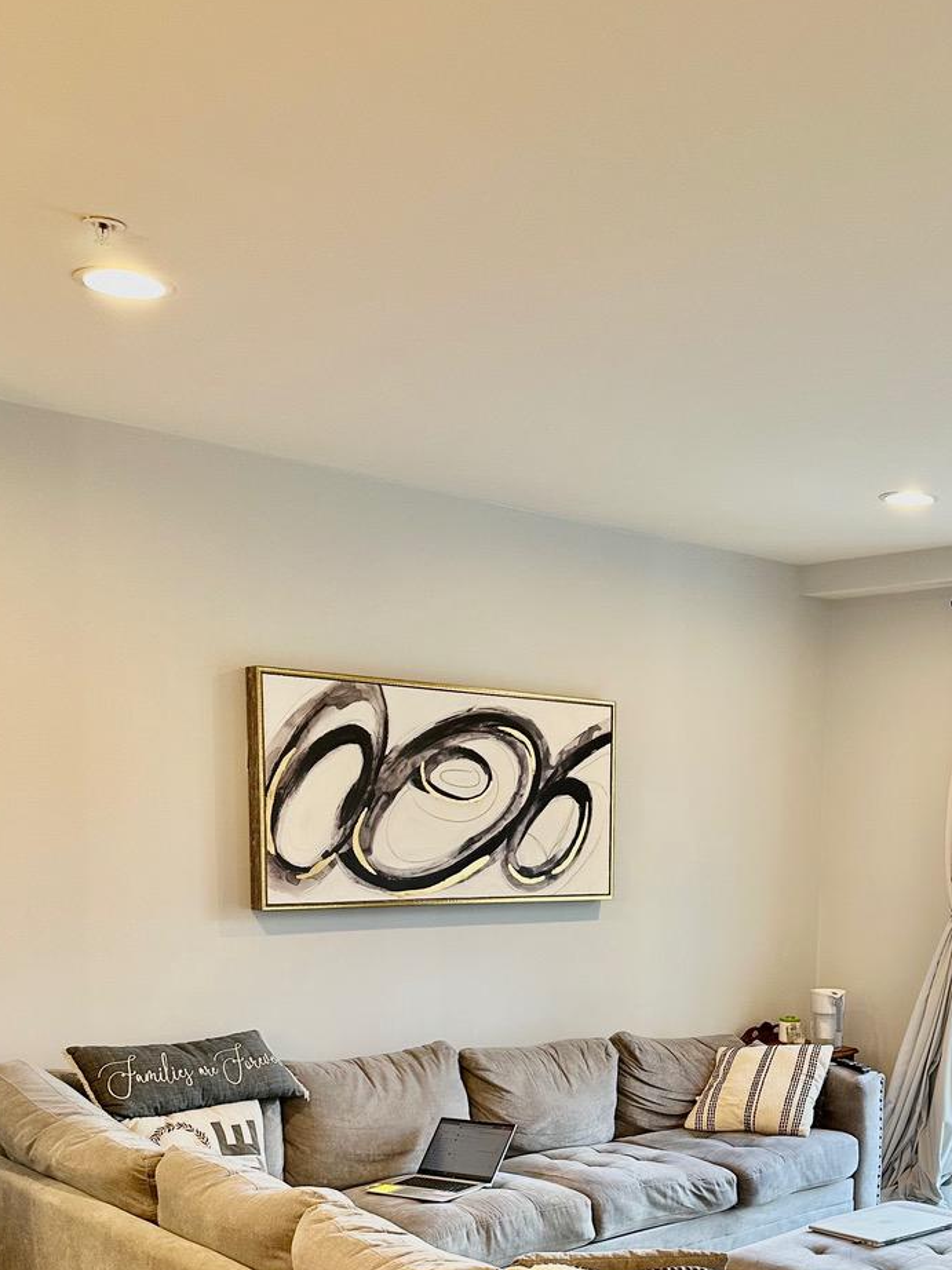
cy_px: 996
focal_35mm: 40
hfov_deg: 35.4
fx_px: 1467
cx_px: 667
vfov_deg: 44.8
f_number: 1.78
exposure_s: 1/60
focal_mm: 6.86
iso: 160
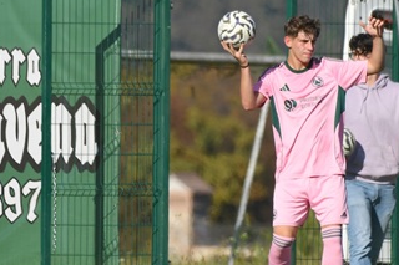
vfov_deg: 1.2
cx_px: 305
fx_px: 12783
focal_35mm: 1154
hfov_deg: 1.8
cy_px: 105
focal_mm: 410
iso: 220
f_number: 5.6
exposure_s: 1/1600
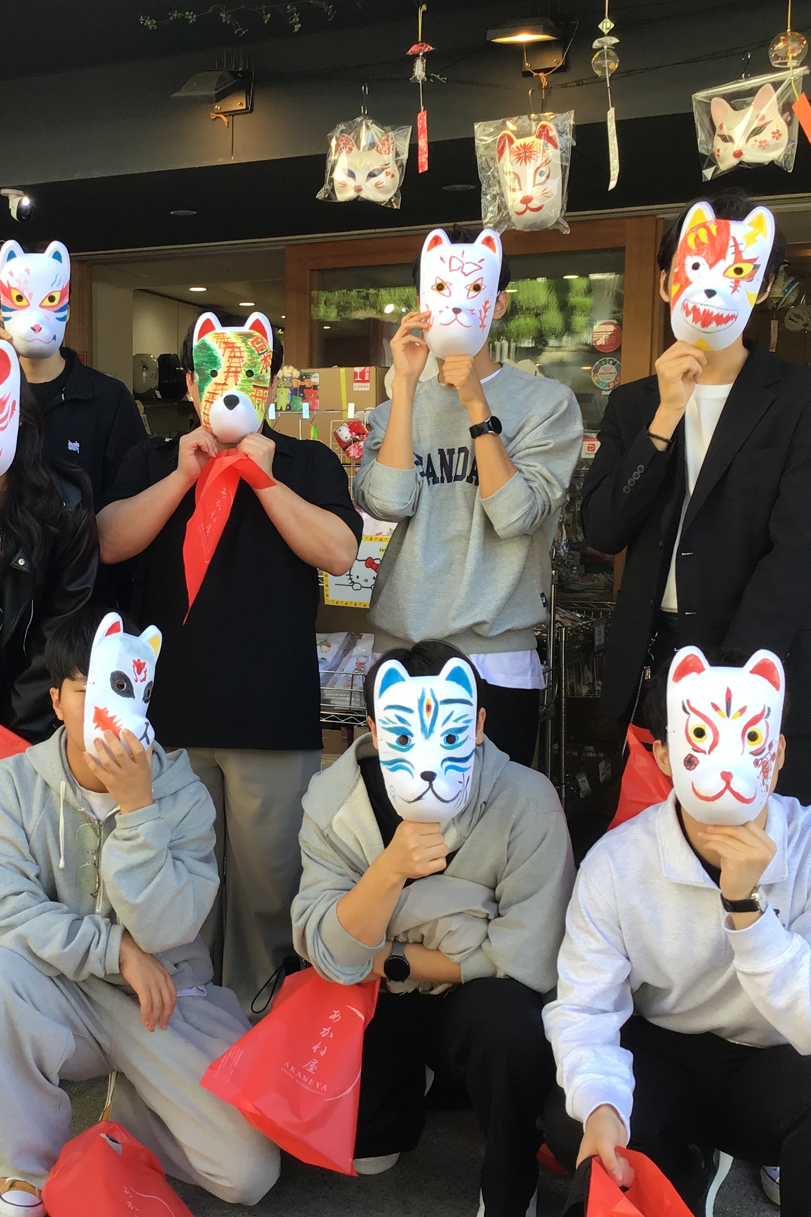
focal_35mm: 44
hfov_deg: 30.0
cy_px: 604
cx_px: 199
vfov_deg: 44.5
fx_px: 1487
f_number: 2.4
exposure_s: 1/150
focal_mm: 3.3
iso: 25
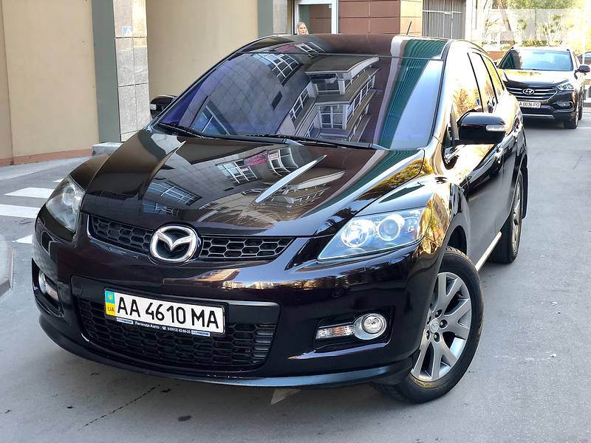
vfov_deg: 28.0
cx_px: 296
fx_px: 888
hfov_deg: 36.8
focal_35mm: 52
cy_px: 222
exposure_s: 1/50
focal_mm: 6
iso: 50
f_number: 2.4
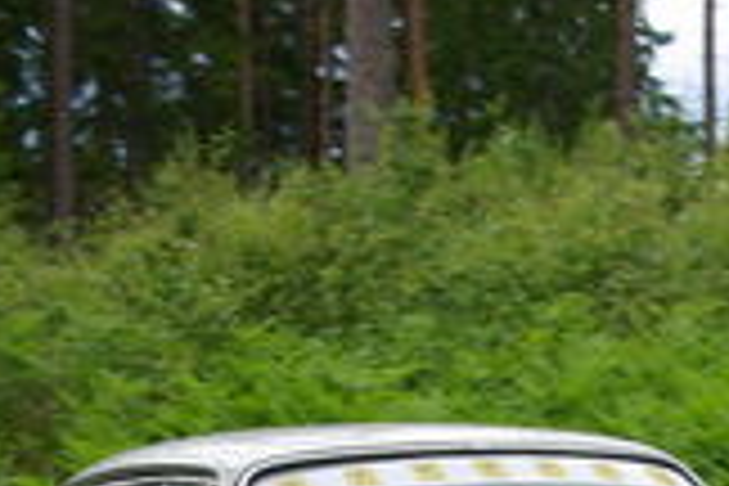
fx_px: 4799
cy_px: 727
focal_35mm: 237
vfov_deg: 5.7
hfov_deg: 8.6
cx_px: 702
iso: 200
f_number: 5.6
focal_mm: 40
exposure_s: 1/250
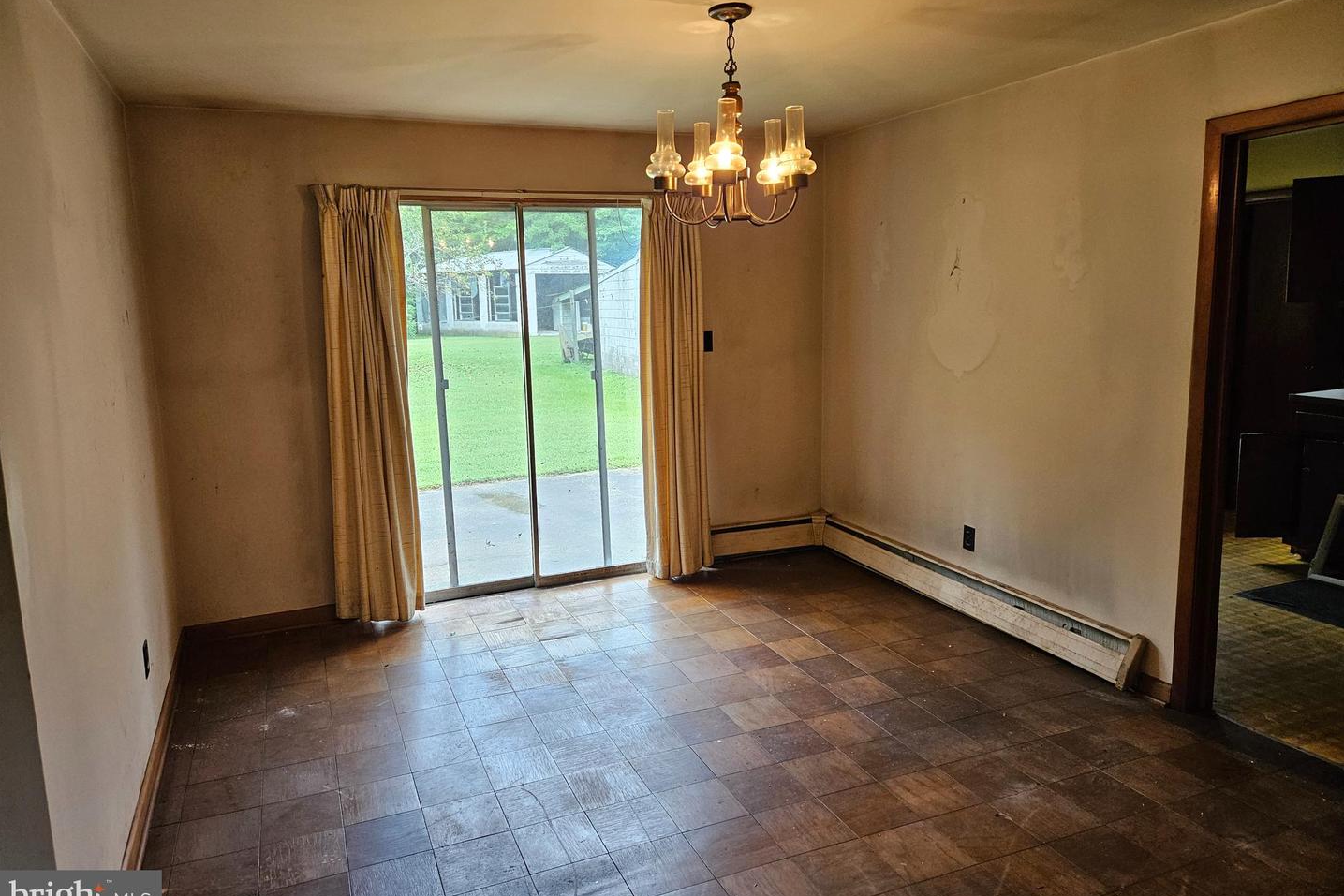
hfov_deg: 73.7
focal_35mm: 24
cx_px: 672
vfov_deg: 53.1
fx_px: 896
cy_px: 419
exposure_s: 1/120
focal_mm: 5.4
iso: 200
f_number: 1.8
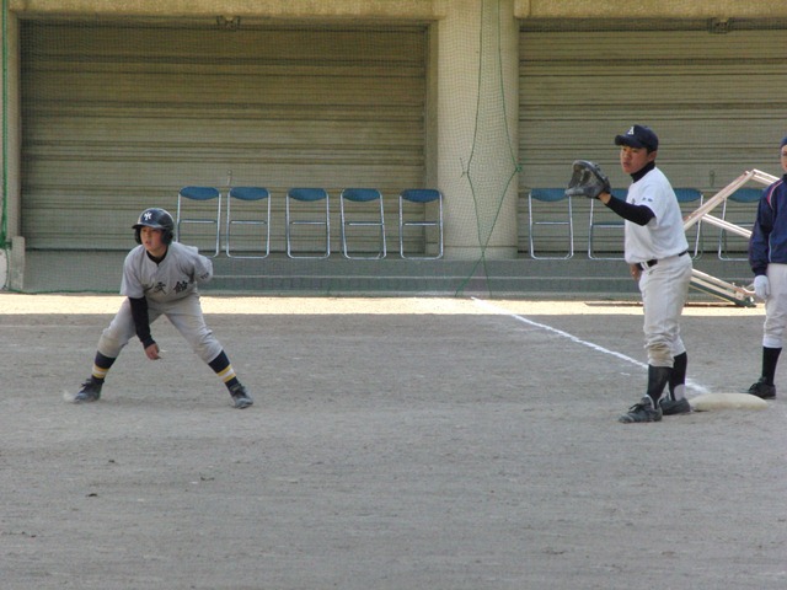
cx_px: 394
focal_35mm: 303
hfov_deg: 6.5
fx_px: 6889
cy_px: 295
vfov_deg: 4.9
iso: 400
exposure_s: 1/640
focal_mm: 53.6
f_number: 4.6
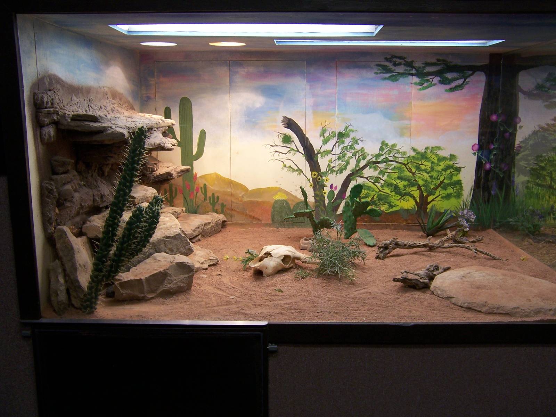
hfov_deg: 55.4
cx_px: 278
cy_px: 208
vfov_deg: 42.9
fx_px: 530
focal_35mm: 33
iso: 100
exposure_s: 1/30
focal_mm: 5.5
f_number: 3.4
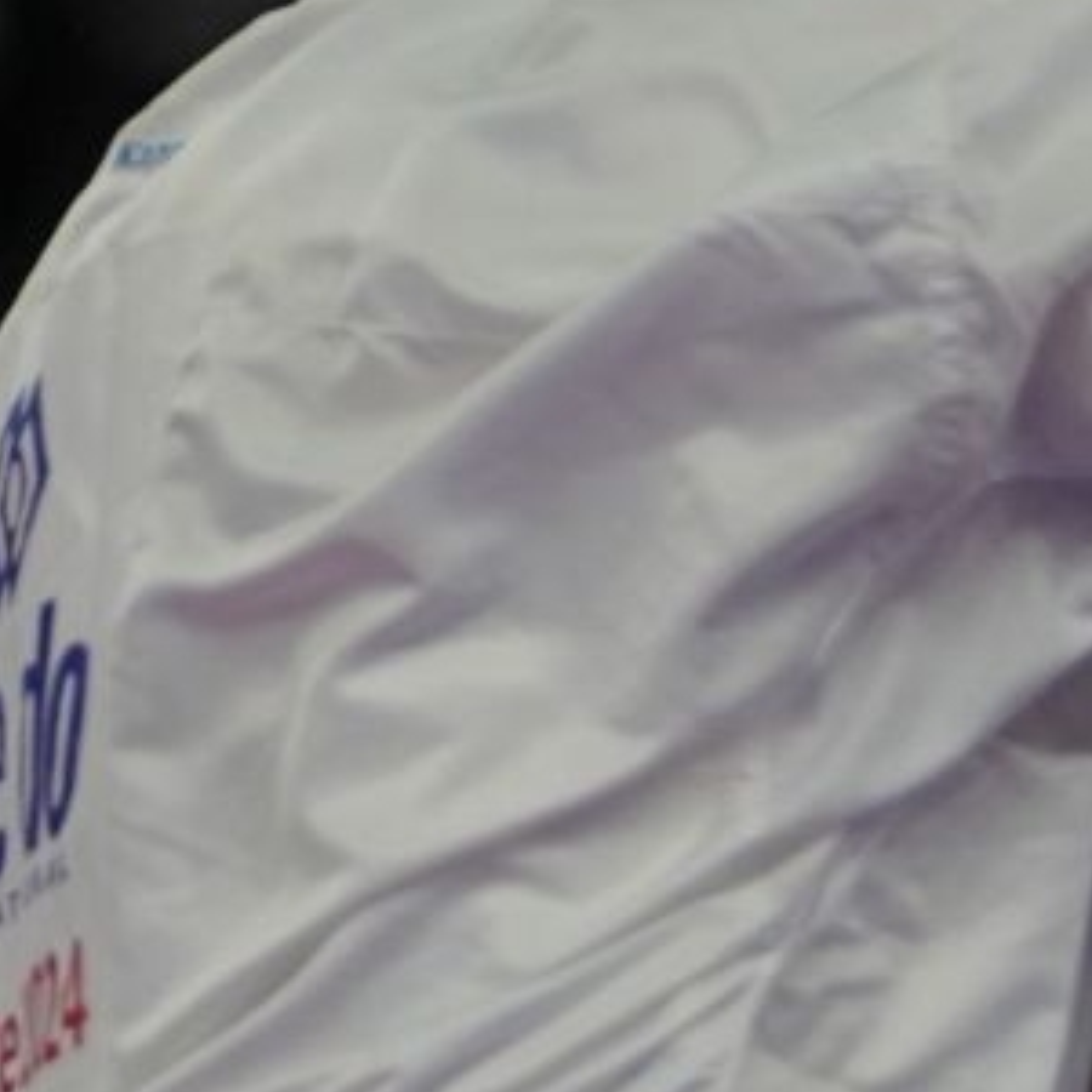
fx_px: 49288
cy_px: 626
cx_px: 535
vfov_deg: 1.3
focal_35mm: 1381
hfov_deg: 1.3
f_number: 2.8
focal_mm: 181
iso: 800
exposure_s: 1/1000
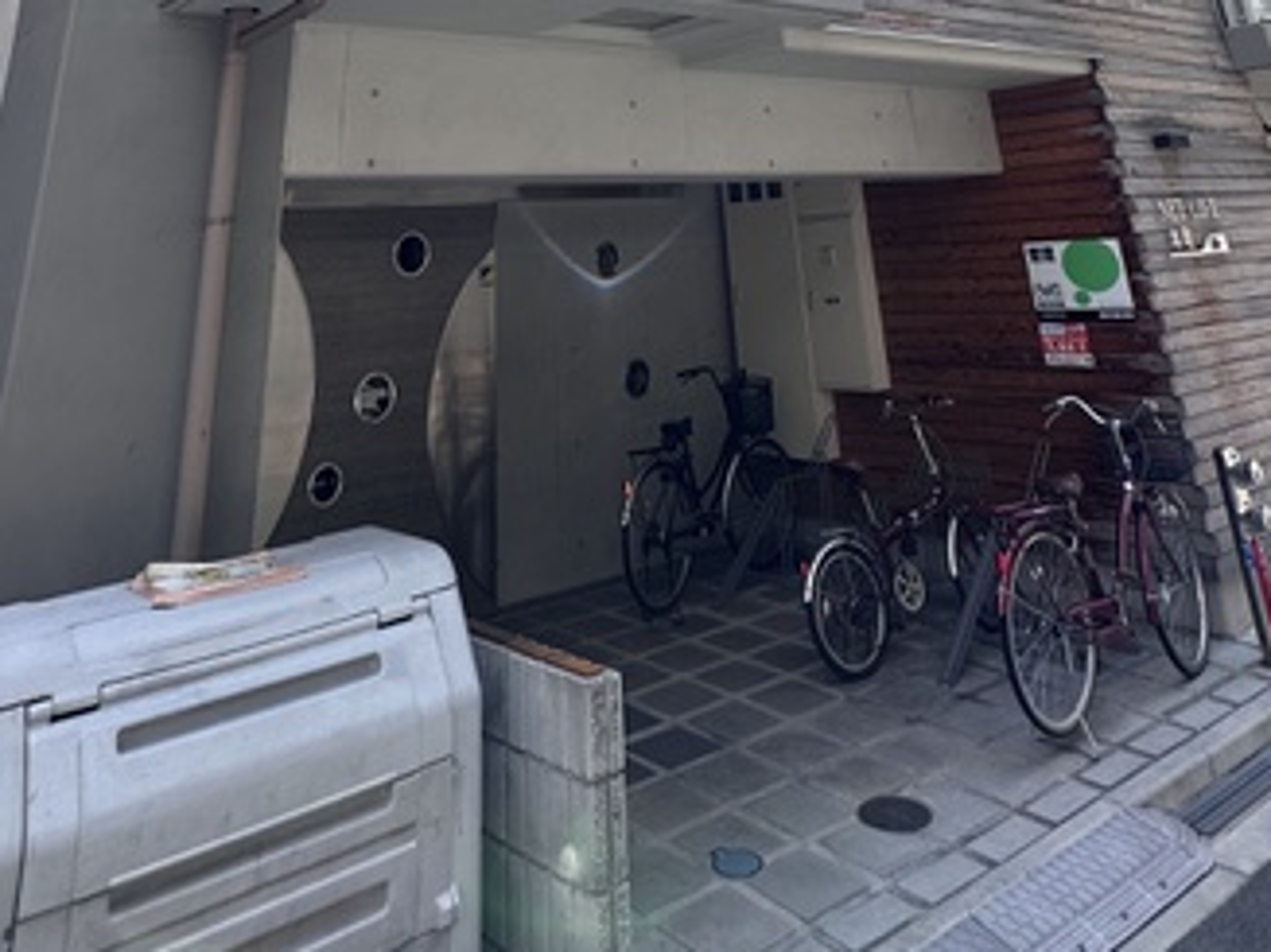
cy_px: -319
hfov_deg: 60.0
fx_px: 1101
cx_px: 616
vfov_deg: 33.0
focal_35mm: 30
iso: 40
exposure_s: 1/647
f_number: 2.2
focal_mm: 2.22
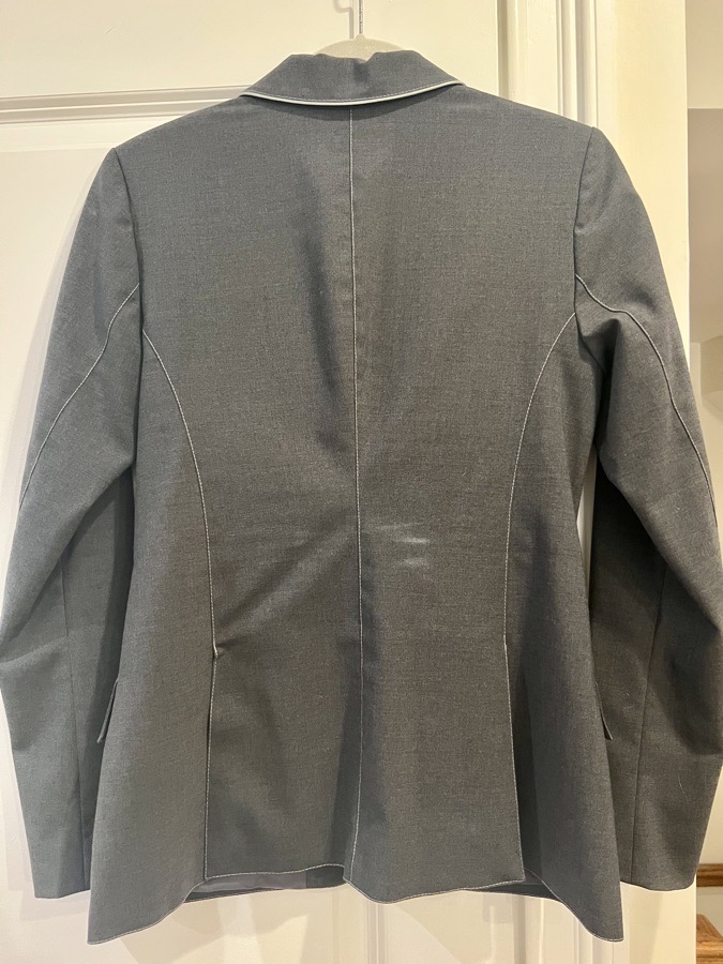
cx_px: 362
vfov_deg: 67.3
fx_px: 724
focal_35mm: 26
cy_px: 482
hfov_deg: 53.1
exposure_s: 1/40
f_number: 1.5
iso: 640
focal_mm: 5.7
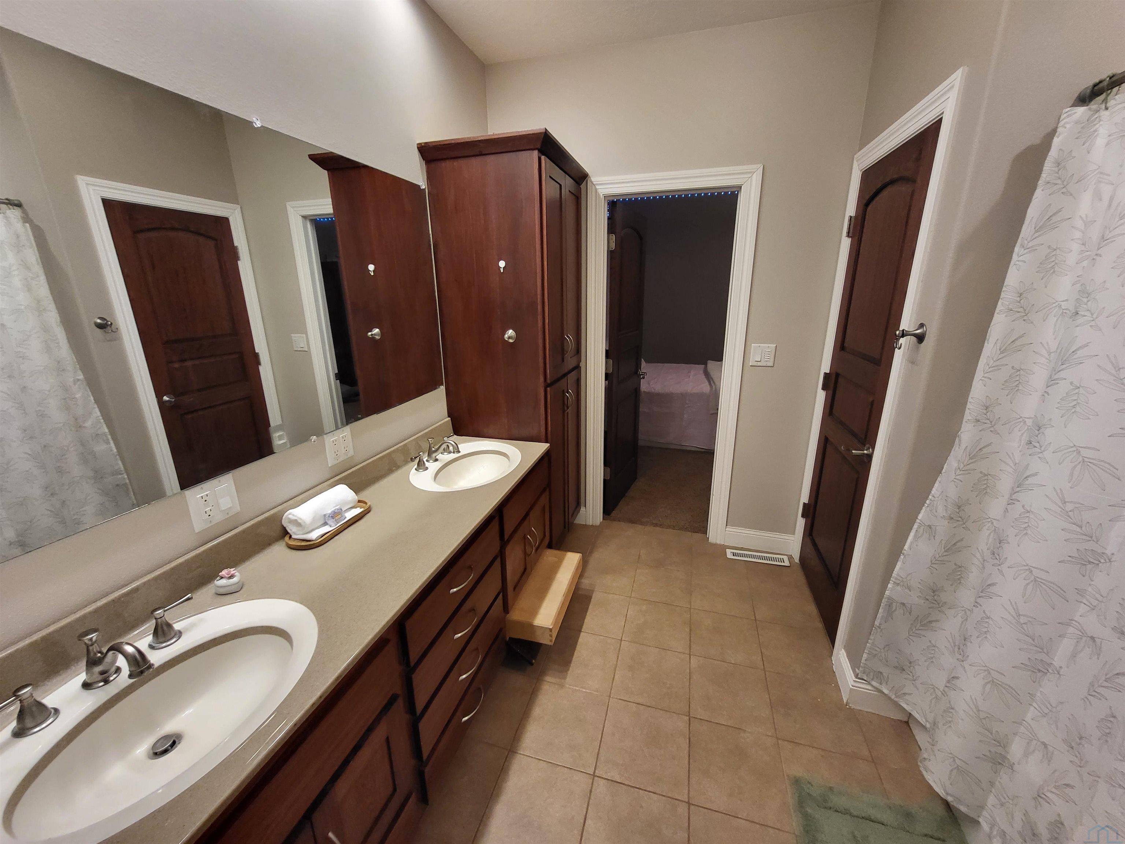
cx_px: 562
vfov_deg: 89.9
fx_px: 422
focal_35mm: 13
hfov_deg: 106.2
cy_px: 422
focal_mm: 1.74
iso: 320
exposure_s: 1/60
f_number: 2.2
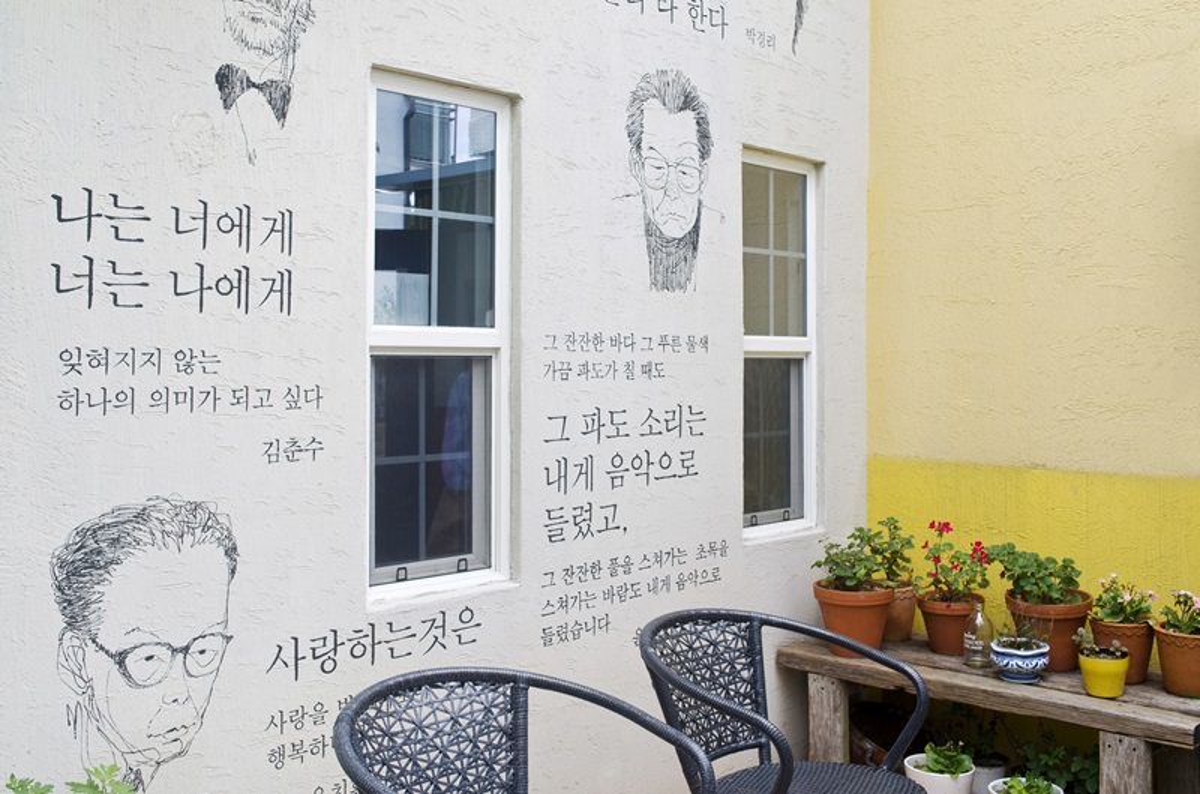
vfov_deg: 36.7
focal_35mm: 36
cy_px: 397
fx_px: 1197
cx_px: 600
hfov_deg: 53.2
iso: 100
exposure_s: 1/125
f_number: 7.1
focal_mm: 24
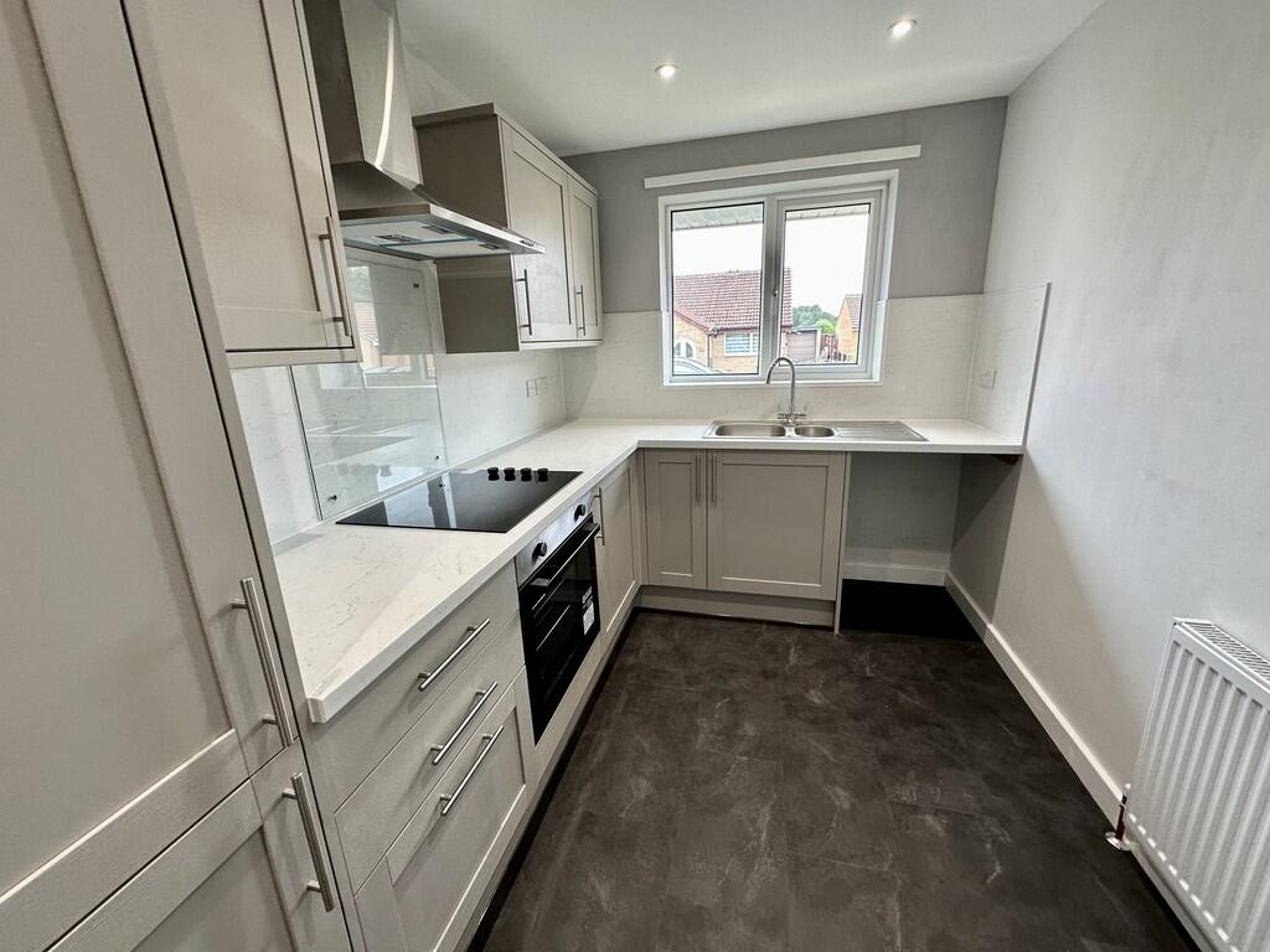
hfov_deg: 102.1
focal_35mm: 14
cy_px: 476
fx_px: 514
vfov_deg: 85.7
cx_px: 635
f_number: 2.2
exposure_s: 1/100
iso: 80
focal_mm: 2.22
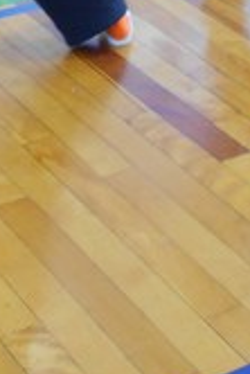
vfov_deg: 16.6
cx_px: -5
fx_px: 1185
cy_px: -161
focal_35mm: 114
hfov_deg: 11.9
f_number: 3.2
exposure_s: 1/30
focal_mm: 4.6
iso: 160
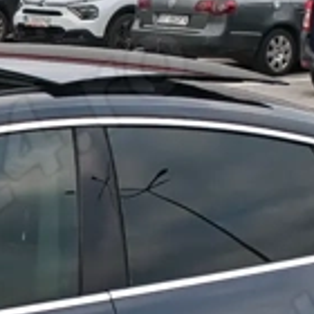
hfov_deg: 9.6
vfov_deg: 10.3
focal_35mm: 170
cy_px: 249
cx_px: -318
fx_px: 1745
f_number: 2
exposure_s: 1/120
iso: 50
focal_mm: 6.83
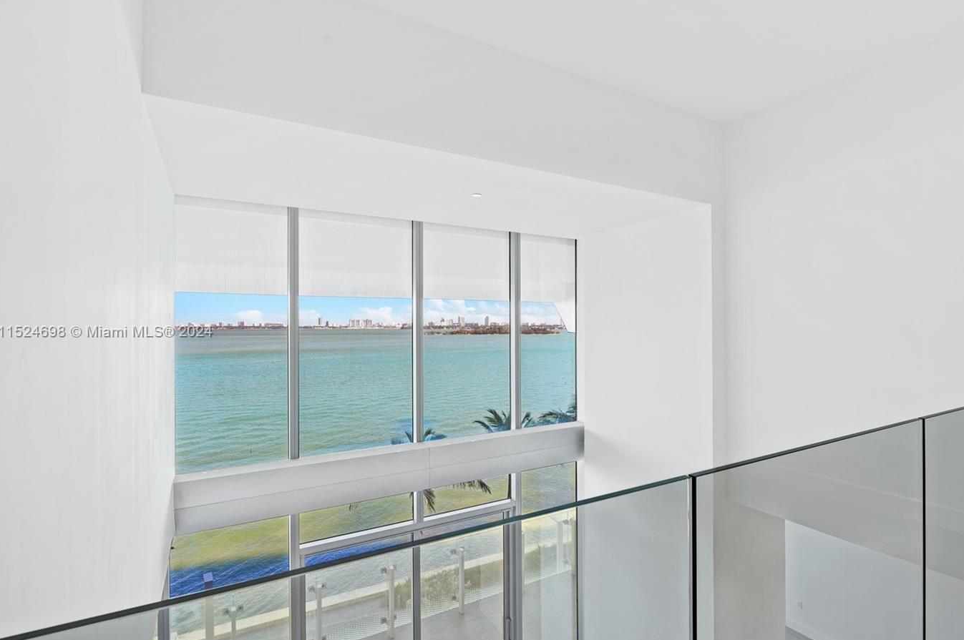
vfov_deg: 64.4
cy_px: 333
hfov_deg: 86.3
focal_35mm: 19
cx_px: 556
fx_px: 508
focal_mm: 16
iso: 200
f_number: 8
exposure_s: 1/15
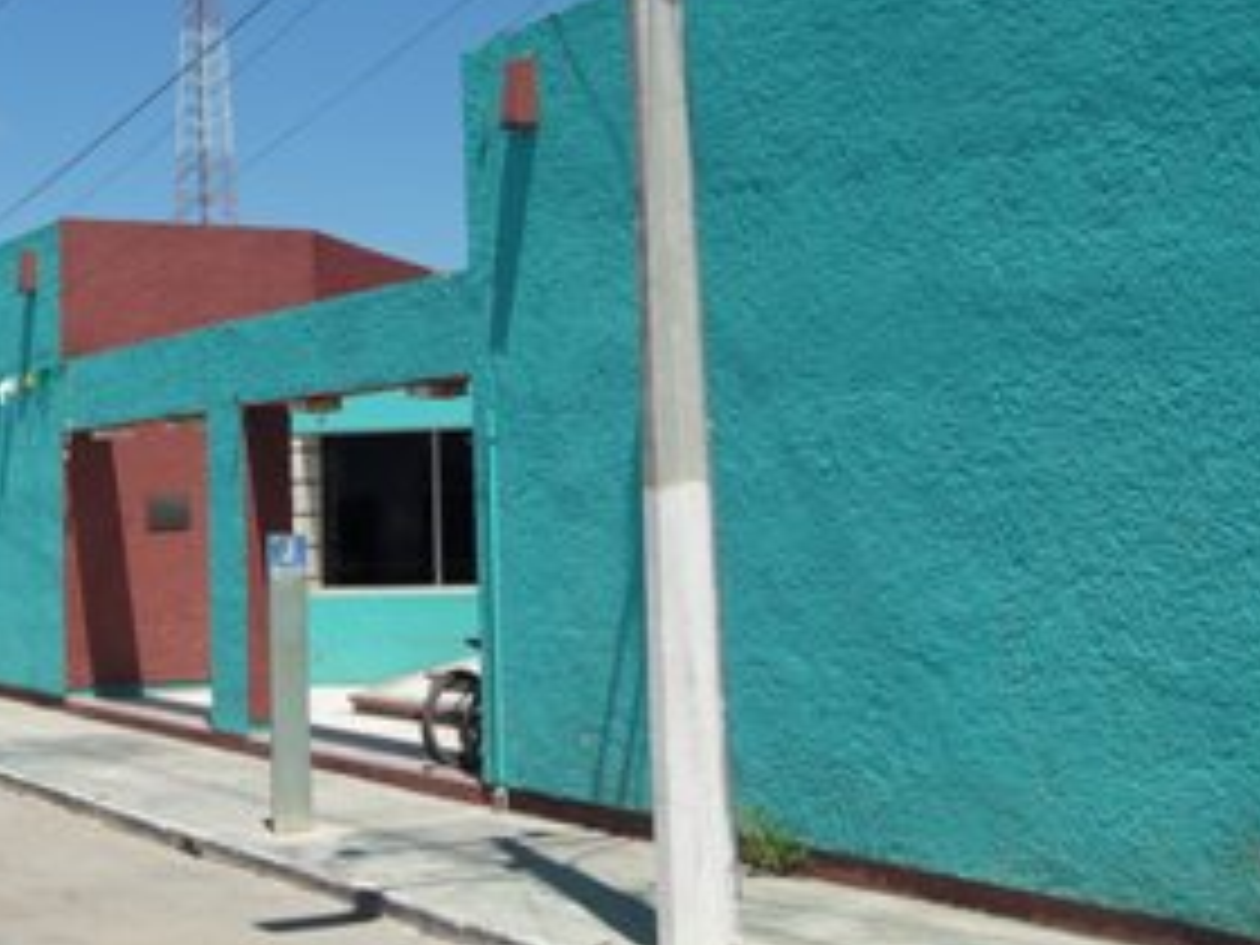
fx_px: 2038
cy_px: 266
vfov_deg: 25.9
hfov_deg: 33.9
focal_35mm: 56
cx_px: 382
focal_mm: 6.3
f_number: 8.2
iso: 80
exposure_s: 1/250
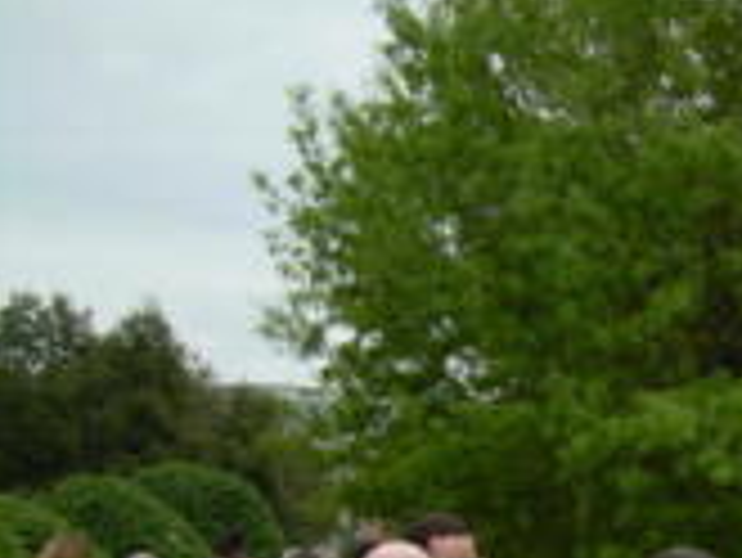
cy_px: 718
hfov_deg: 15.7
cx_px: 1120
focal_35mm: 115
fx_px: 2467
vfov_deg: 12.5
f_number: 2.8
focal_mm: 6.3
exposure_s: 1/210
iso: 50
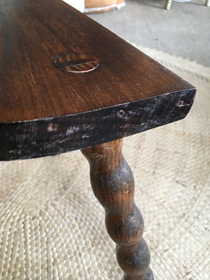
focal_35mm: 29
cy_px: 140
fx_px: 235
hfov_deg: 48.2
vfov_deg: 61.7
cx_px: 105
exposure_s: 1/33
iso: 200
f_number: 2.2
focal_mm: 4.15
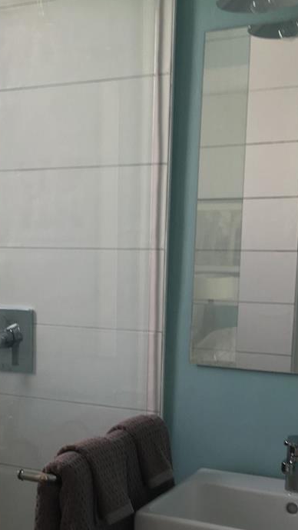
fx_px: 772
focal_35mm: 55
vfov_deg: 37.3
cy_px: 370
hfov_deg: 21.4
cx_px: 39
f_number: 2.2
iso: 32
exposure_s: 1/60
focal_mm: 4.15
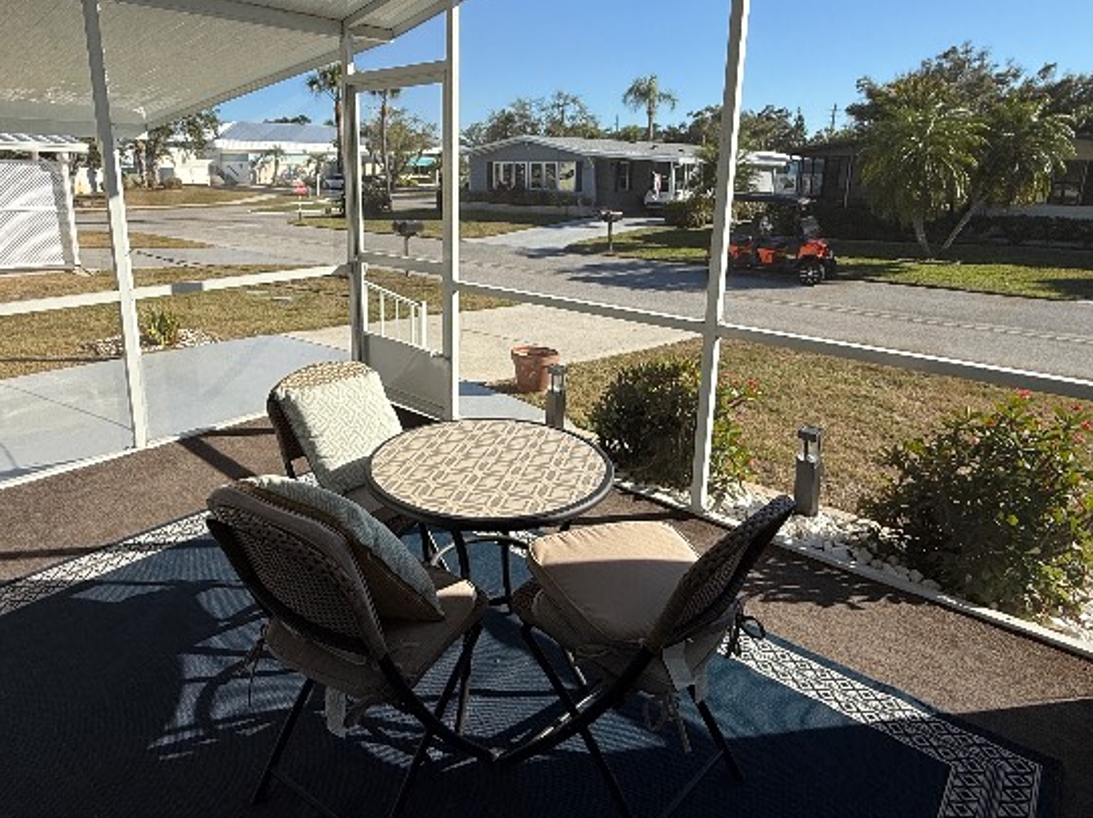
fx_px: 694
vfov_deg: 60.5
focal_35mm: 22
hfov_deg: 76.1
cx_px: 481
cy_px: 326
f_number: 2.2
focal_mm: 2.22
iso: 50
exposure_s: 1/1399
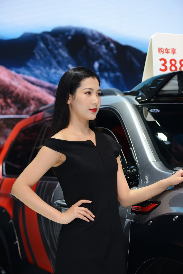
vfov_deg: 19.4
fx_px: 800
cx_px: 92
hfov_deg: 13.1
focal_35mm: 105
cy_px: 137
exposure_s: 1/200
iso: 200
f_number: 3.5
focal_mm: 105
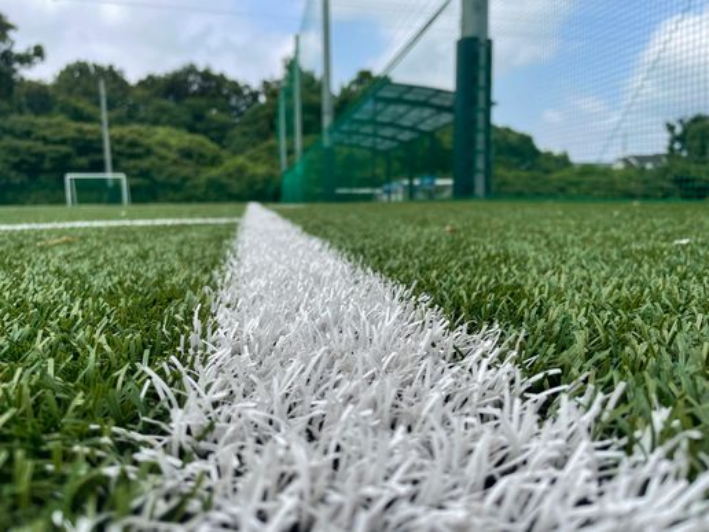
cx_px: 354
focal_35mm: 26
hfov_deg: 67.3
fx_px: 533
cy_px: 266
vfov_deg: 53.1
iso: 32
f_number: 1.6
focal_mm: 4.2
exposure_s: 1/2959
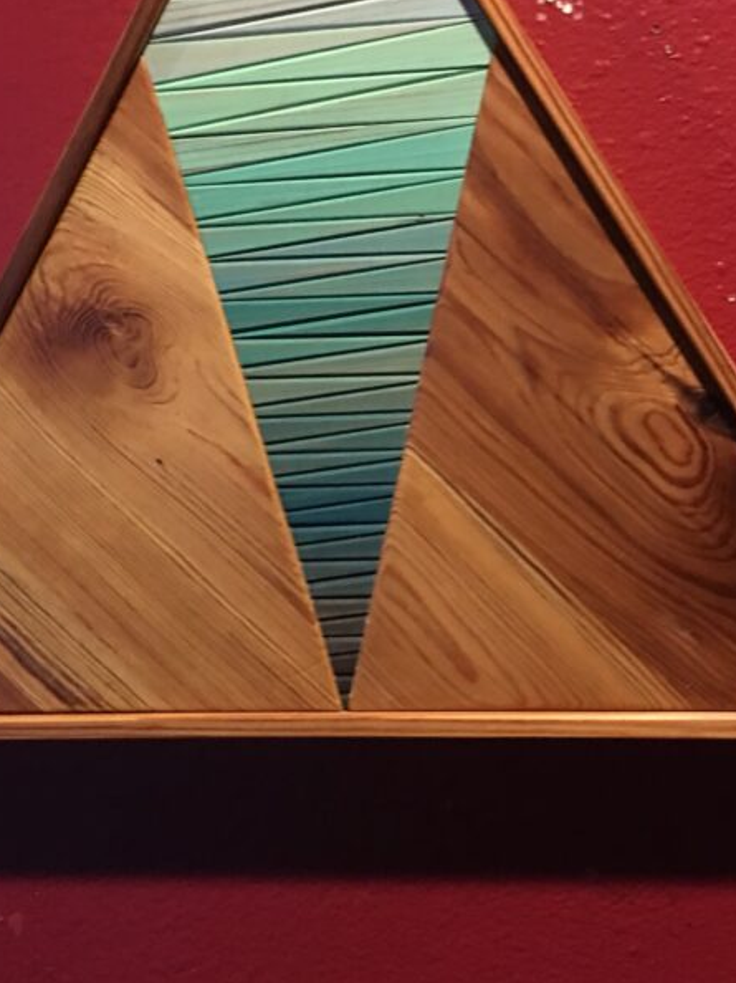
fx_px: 1418
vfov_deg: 37.7
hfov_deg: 29.1
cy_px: 309
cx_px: 321
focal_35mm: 50
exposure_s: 1/4
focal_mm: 4.15
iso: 100
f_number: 2.2
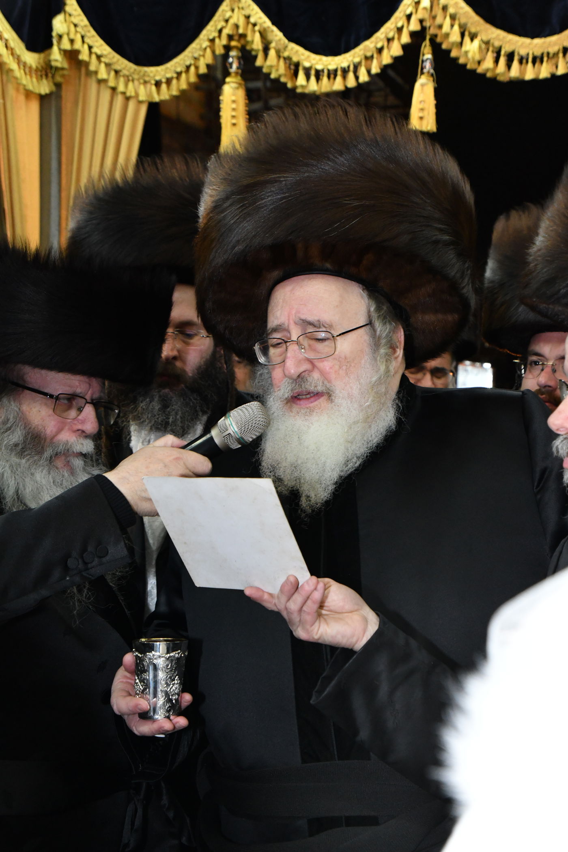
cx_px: 284
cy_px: 426
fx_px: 1538
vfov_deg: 31.0
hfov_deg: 20.9
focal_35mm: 65
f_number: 9
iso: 4500
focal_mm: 65
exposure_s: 1/60
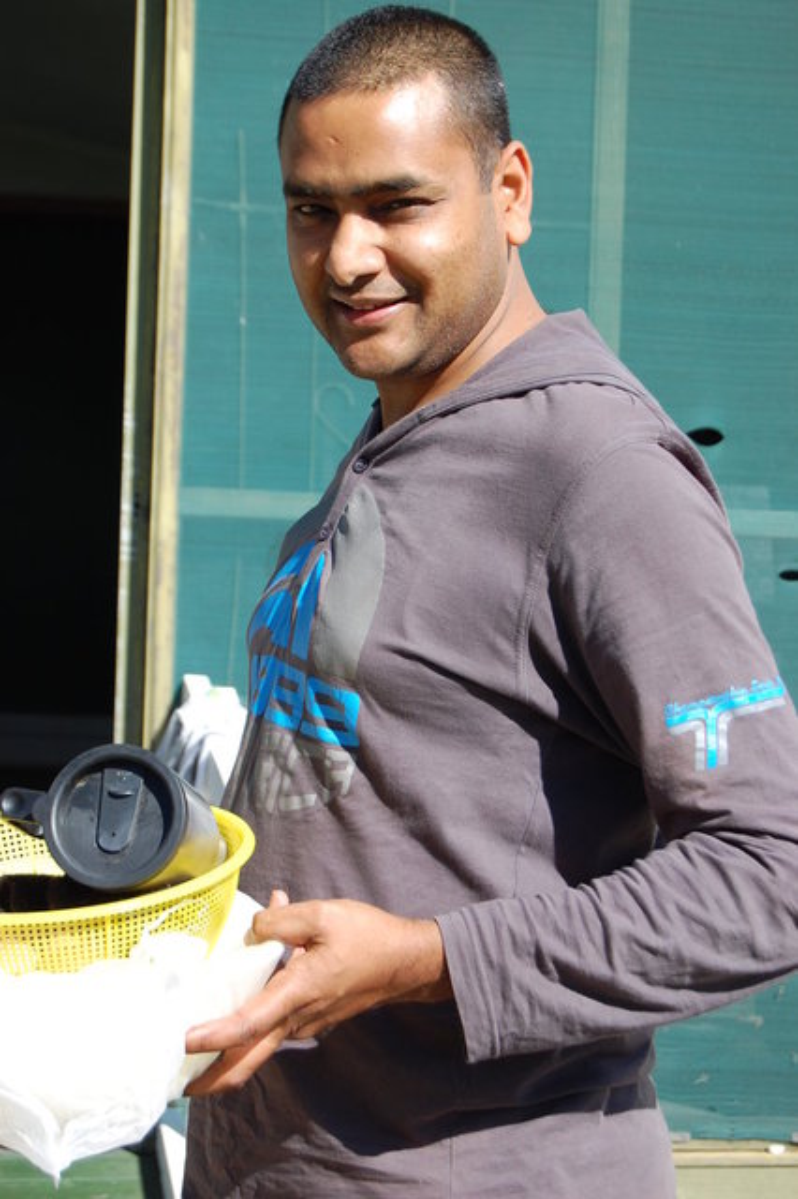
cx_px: 399
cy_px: 600
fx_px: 2746
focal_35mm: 82
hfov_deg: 16.5
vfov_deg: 24.6
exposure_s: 1/250
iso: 200
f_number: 8
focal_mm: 55
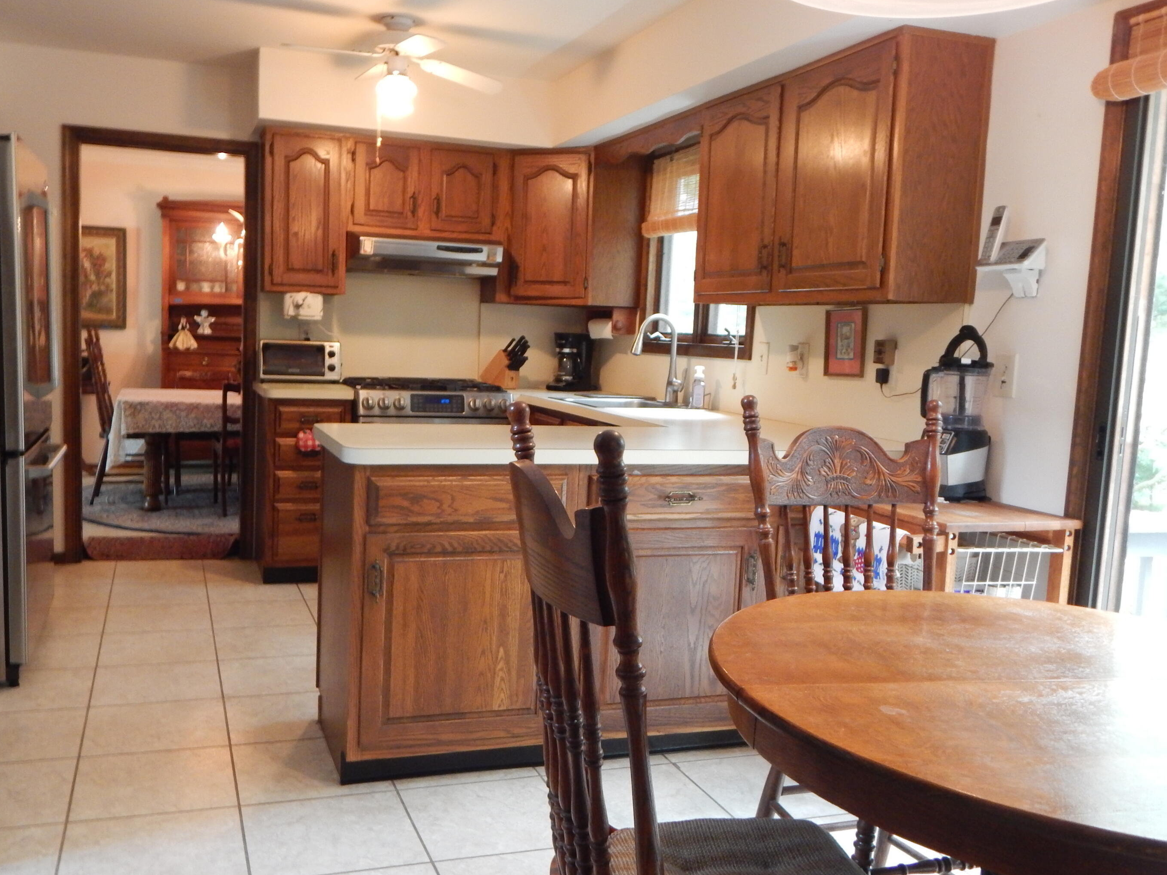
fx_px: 1045
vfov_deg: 45.4
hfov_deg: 58.2
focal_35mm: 31
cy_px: 451
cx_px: 525
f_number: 3.2
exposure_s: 1/15
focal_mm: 5.1
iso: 400
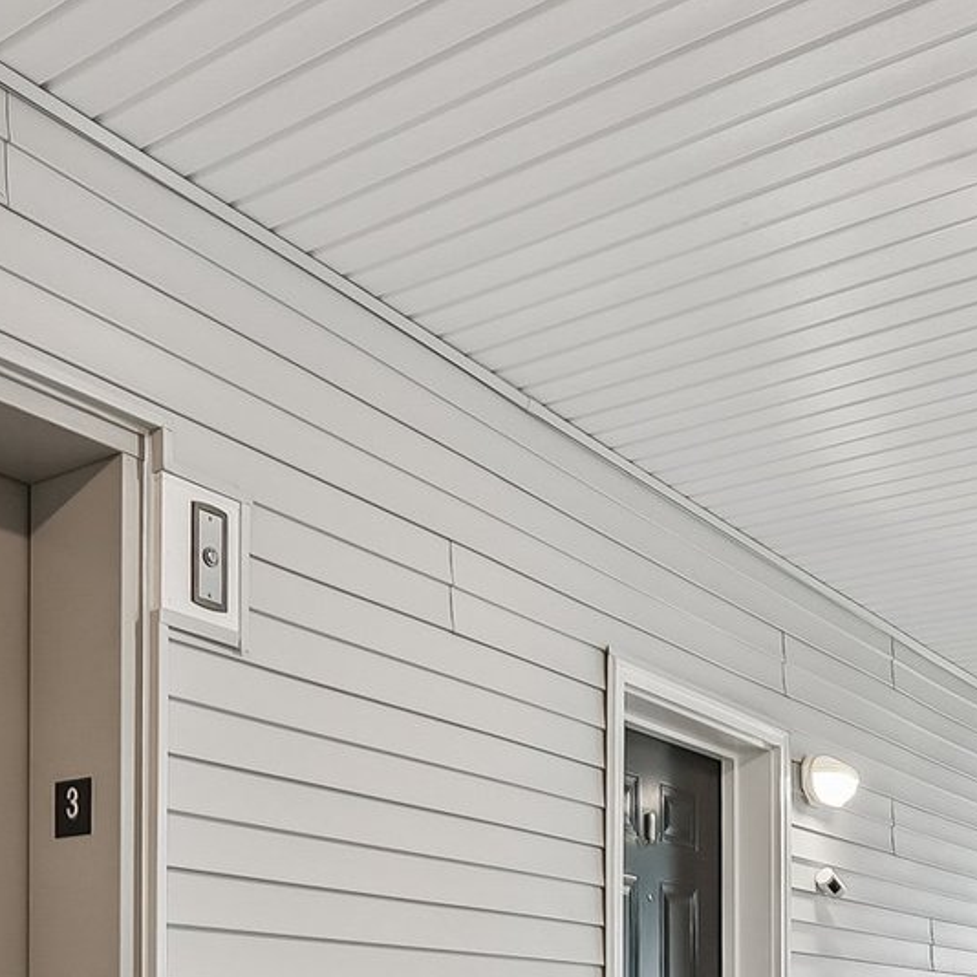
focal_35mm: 45
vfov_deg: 32.8
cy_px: 1094
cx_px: 525
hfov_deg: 37.7
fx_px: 1428
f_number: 7.1
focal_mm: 15.6
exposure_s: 1/2
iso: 100
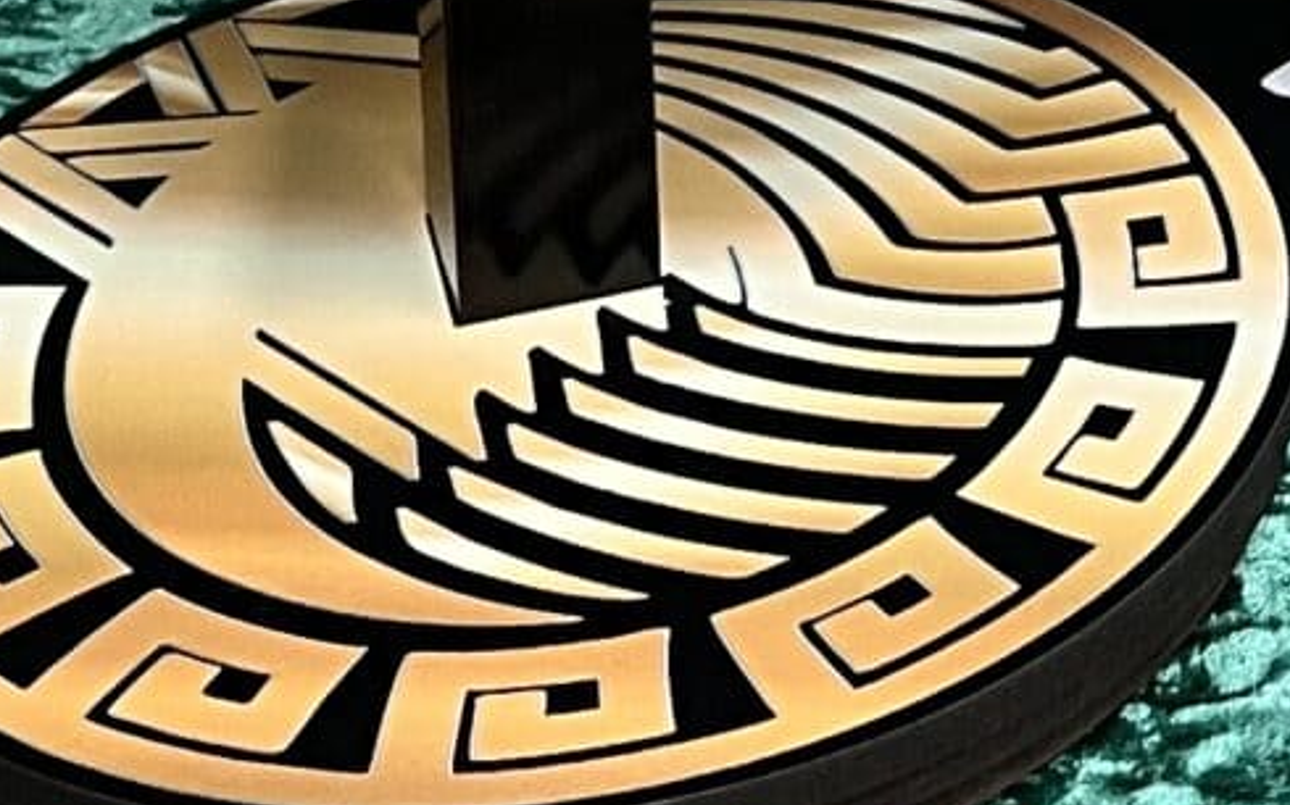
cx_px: 1822
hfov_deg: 13.8
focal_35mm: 144
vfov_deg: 8.0
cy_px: -1513
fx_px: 5061
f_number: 1.5
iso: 250
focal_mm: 5.7
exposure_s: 1/60
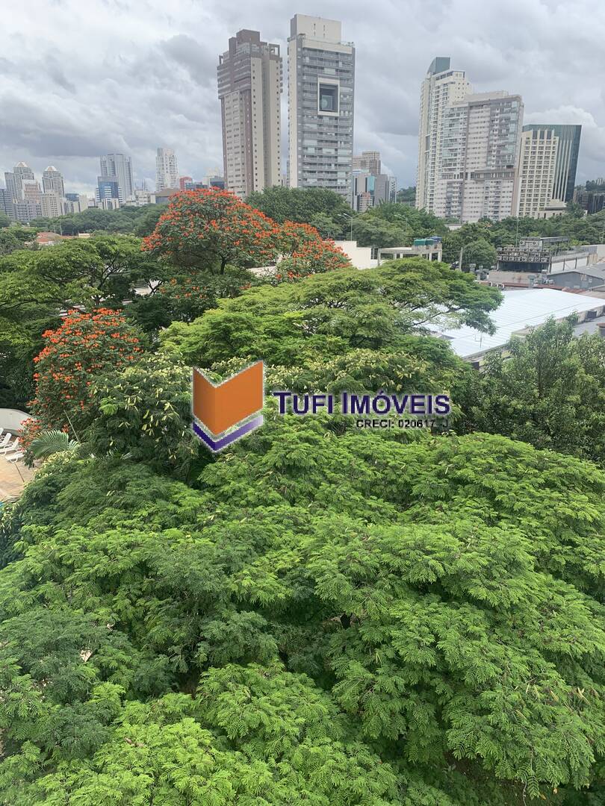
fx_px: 606
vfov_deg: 67.3
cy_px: 403
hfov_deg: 53.1
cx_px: 302
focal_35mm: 26
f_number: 1.8
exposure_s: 1/1332
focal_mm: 4.25
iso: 25
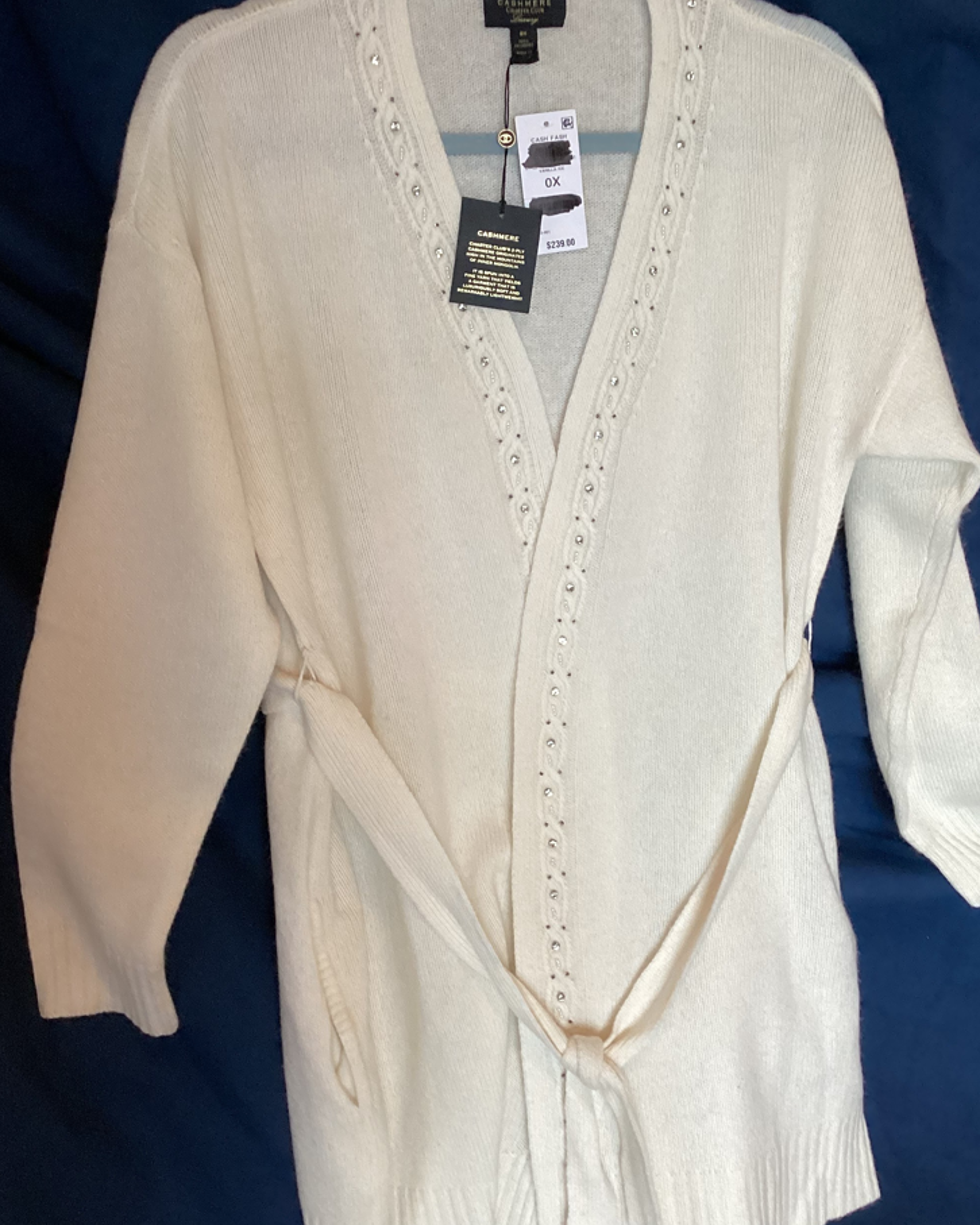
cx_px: 564
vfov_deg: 45.8
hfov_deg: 37.2
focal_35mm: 40
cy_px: 587
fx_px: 1451
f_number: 2.4
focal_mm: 3.3
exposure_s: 1/60
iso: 200
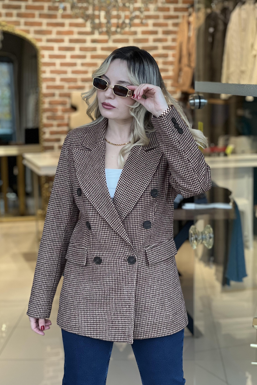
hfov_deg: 16.9
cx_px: 131
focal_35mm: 81
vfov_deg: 25.1
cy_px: 194
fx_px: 867
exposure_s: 1/100
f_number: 2.8
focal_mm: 9
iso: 160
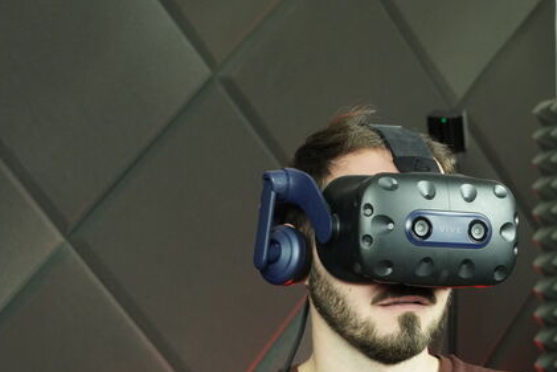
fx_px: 1579
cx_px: 394
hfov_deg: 19.9
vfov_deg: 13.4
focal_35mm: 102
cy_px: 269
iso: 6400
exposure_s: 1/160
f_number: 7.1
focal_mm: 70
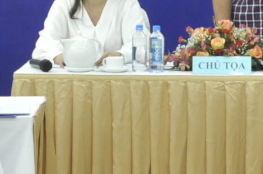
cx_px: 289
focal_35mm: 230
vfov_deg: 6.0
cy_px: 42
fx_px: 1678
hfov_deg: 8.9
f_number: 8
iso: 1000
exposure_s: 1/15
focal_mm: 28
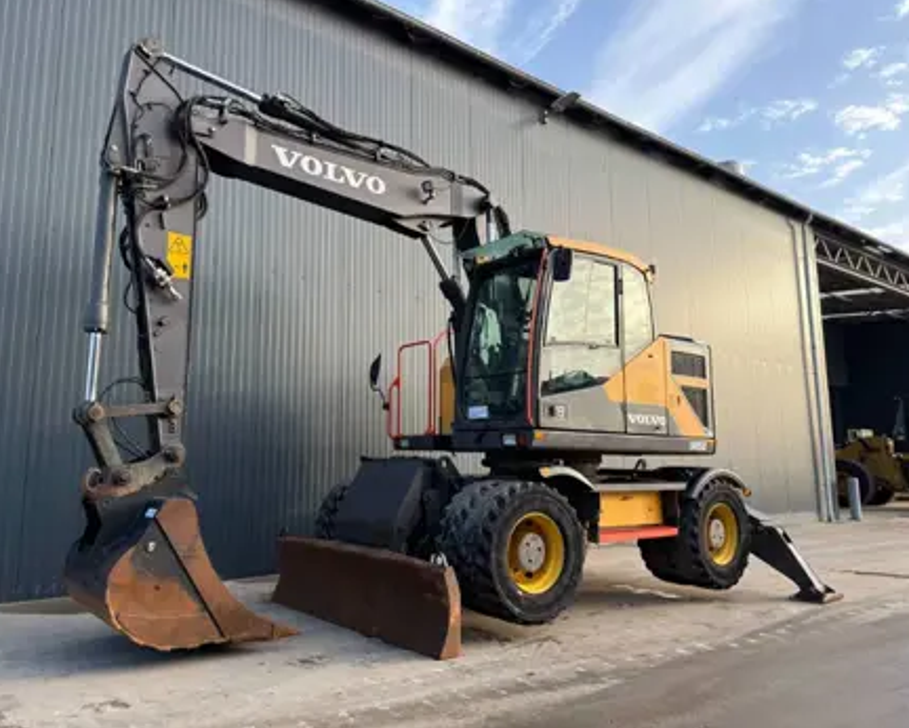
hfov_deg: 65.9
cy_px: 358
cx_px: 423
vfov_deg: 55.0
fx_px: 700
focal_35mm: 26
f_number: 1.78
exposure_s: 1/1076
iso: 80
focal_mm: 6.76
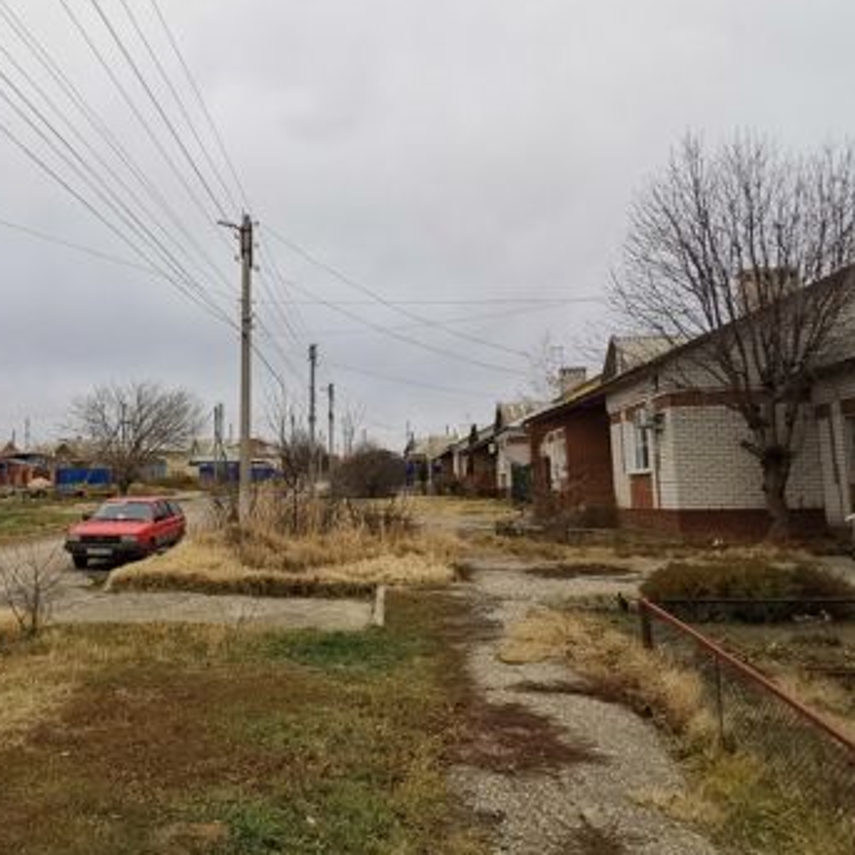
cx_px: 207
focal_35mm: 28
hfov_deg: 54.4
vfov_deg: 57.3
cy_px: 424
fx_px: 782
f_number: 2.2
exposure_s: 1/99.9
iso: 50
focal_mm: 2.23
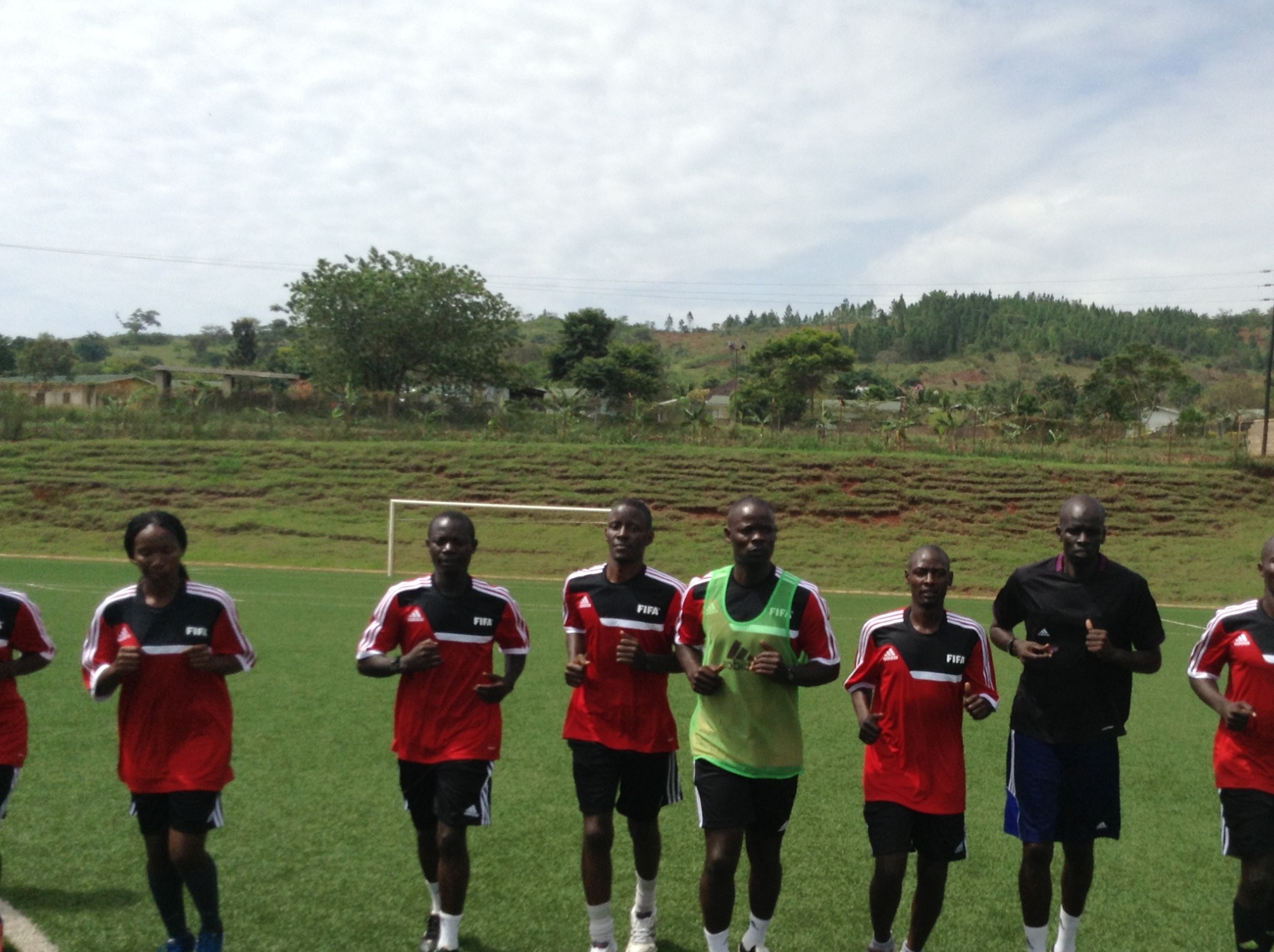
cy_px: 582
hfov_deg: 44.5
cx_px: 794
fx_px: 1543
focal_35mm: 42
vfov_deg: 34.1
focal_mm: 3.3
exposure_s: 1/1610
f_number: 2.4
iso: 32
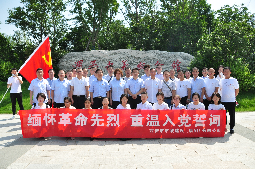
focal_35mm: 27
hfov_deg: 67.4
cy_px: 84
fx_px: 191
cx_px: 128
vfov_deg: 47.8
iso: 800
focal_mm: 18
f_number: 5.6
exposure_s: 1/4000
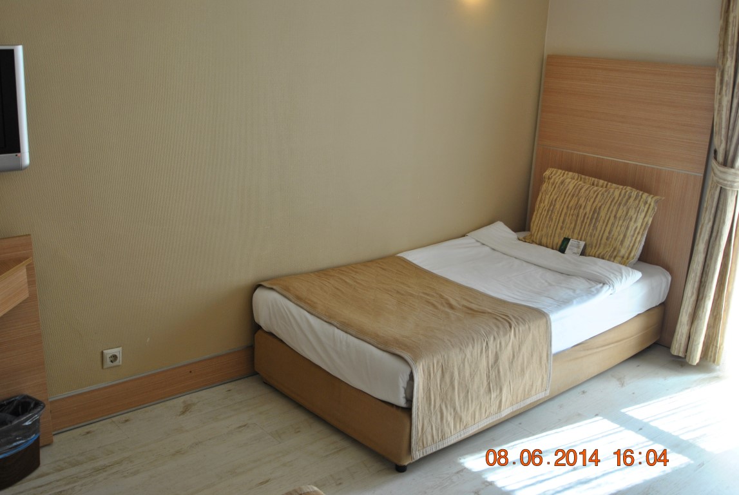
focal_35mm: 36
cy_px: 248
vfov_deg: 37.0
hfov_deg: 53.1
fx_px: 740
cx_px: 370
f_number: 4.5
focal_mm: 24
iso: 200
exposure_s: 1/40
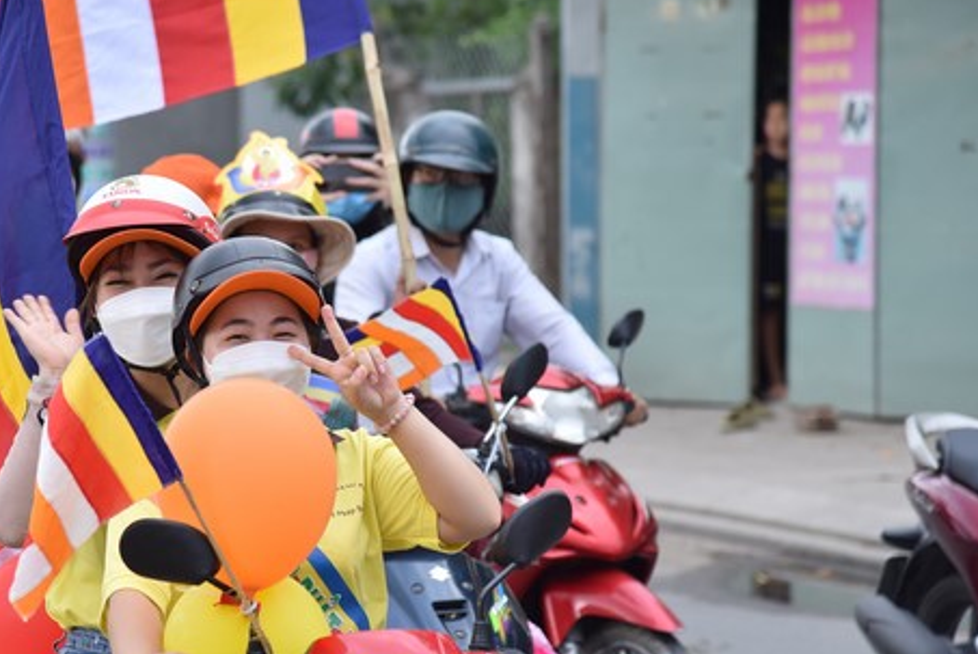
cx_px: 315
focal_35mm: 172
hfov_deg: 11.9
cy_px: 399
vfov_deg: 8.0
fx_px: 4677
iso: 250
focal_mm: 120
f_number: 4.5
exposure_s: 1/320
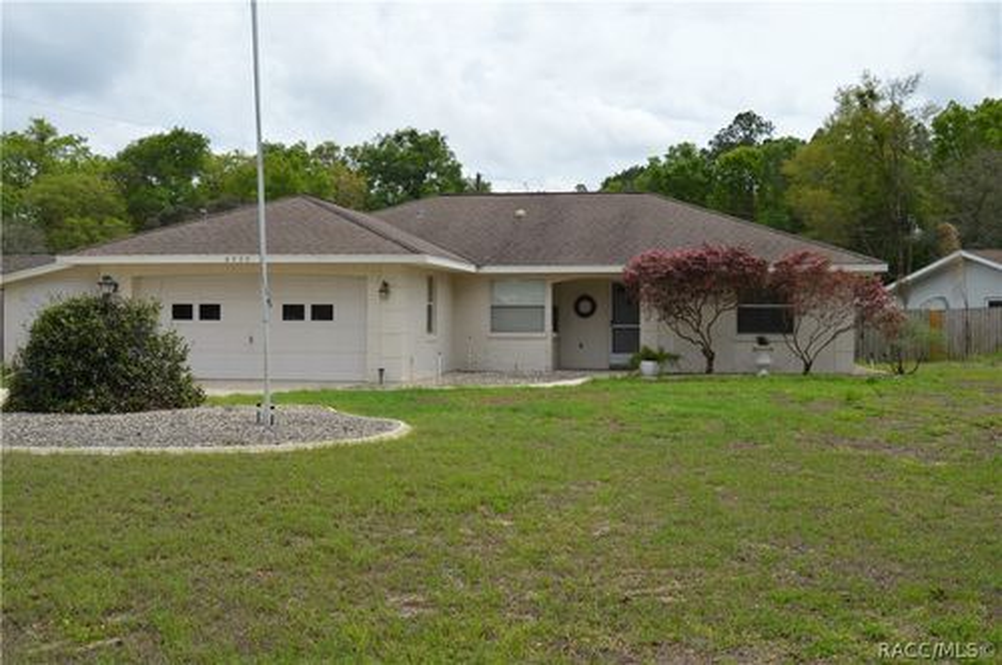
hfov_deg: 49.6
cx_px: 501
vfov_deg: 34.1
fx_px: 1084
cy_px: 332
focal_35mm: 39
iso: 100
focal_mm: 26
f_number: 8
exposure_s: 1/250
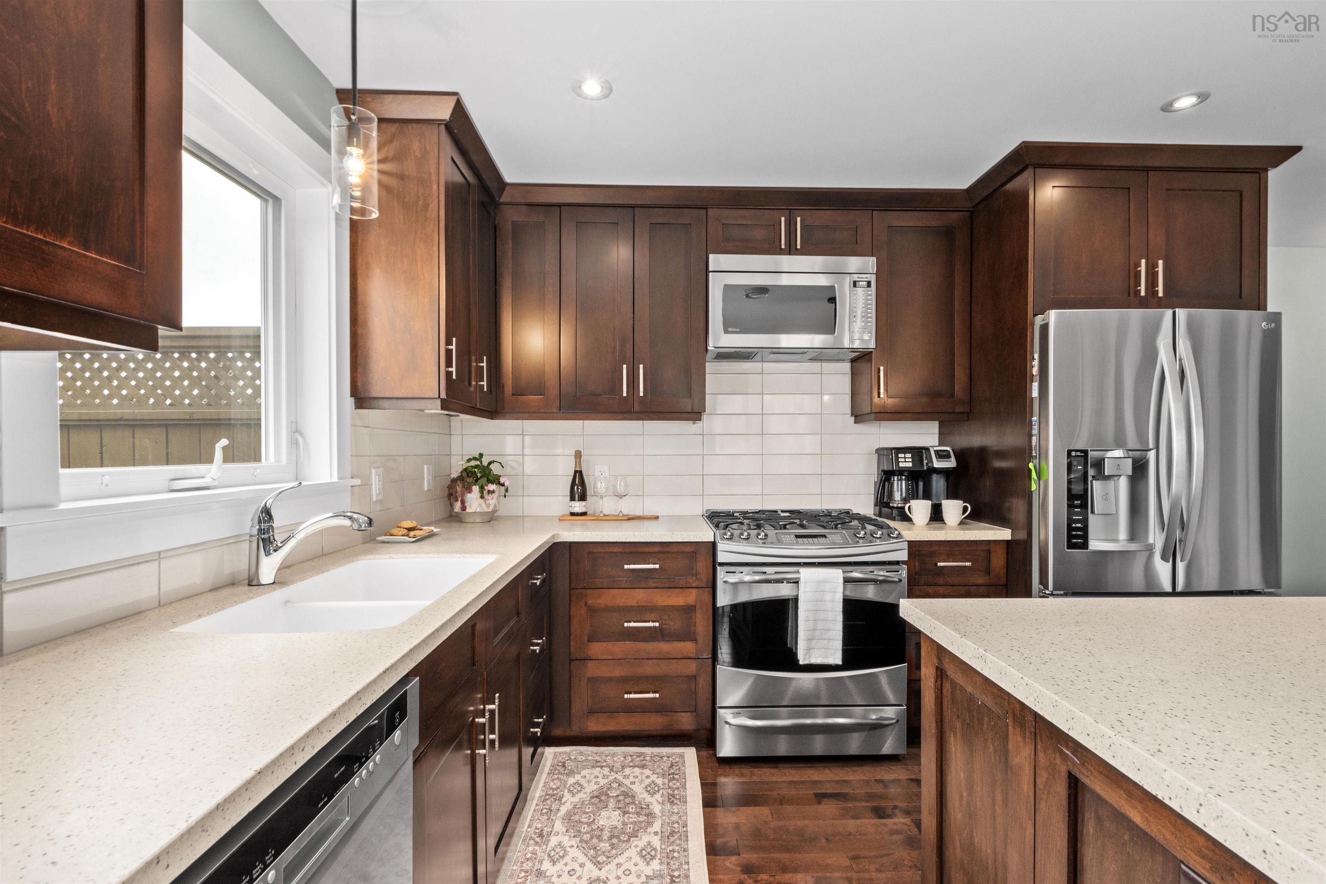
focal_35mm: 15
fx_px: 552
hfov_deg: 100.4
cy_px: 442
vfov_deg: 77.3
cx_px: 663
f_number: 10
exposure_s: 1/2.5
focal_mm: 10
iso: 400
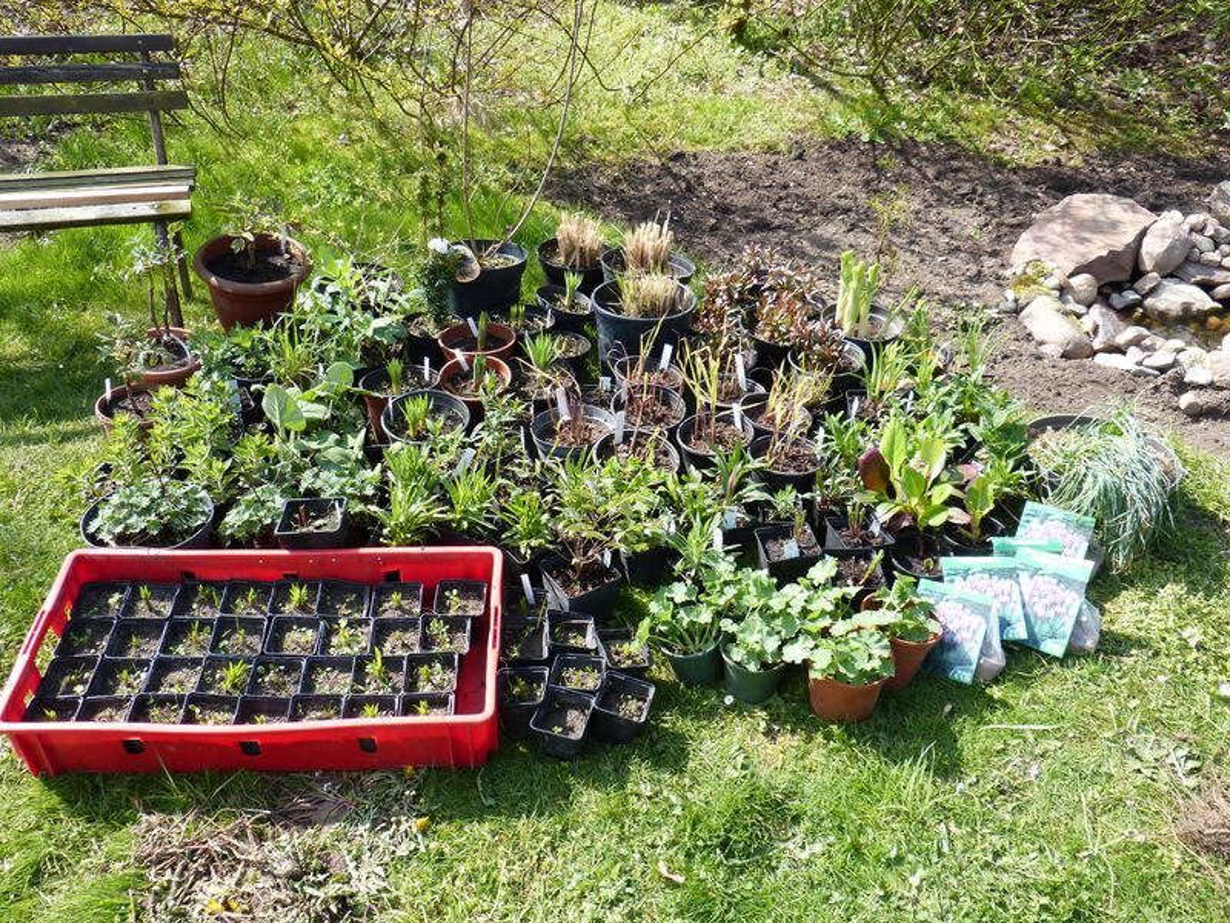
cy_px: 462
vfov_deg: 45.4
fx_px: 1102
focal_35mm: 31
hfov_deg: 58.4
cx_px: 615
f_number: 4
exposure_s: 1/320
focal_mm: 5.4
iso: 100
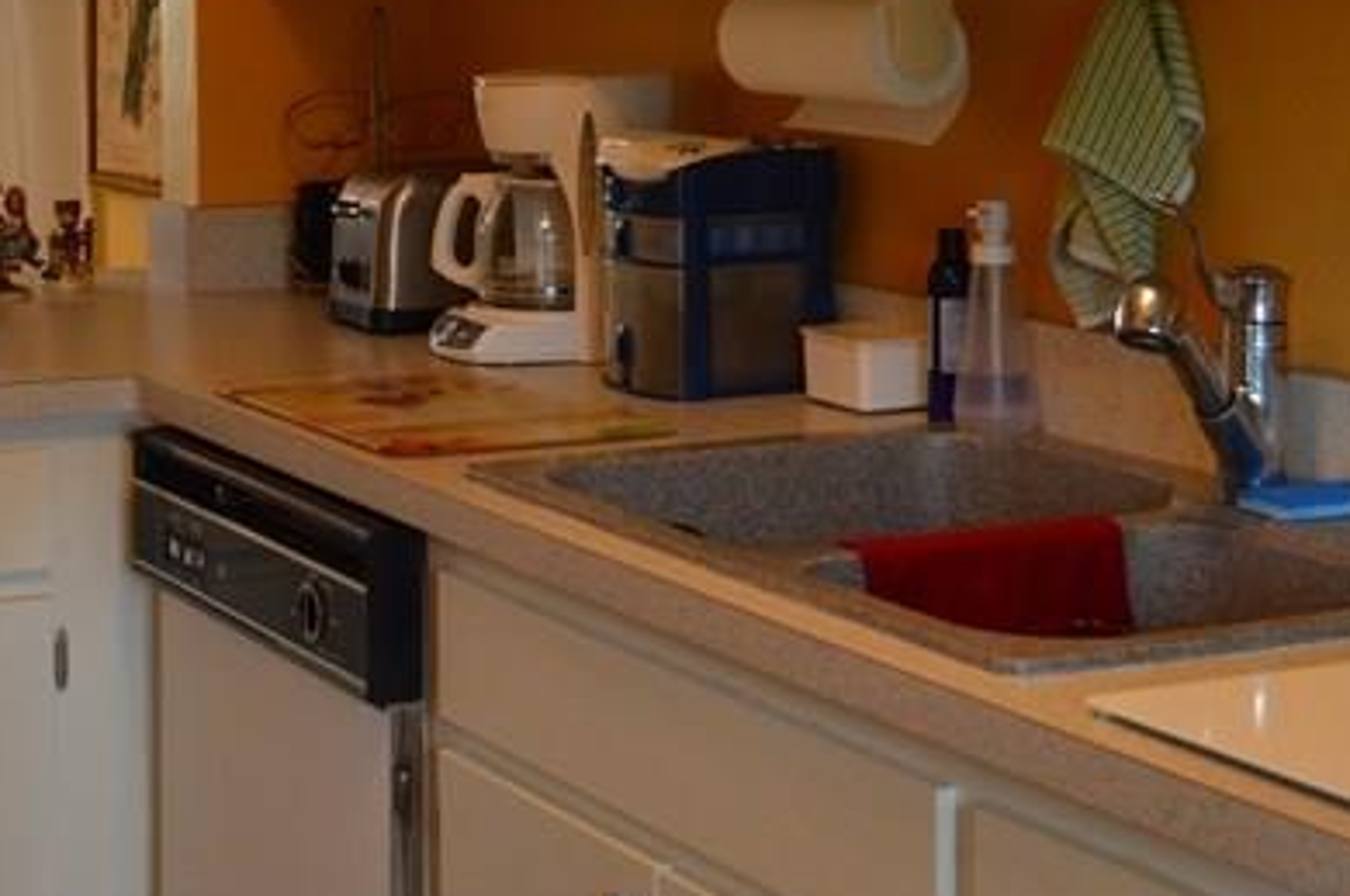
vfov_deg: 16.6
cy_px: -14
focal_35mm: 80
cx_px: 374
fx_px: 2996
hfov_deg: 25.2
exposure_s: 1/60
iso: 720
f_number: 4
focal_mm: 26
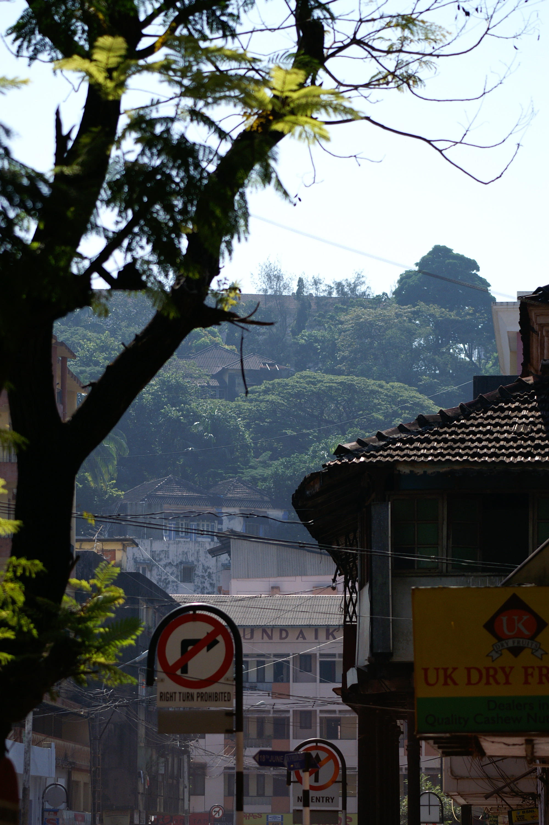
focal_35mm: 150
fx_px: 3437
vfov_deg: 13.7
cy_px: 412
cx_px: 274
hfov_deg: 9.1
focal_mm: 100
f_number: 5.6
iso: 200
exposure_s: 1/1600
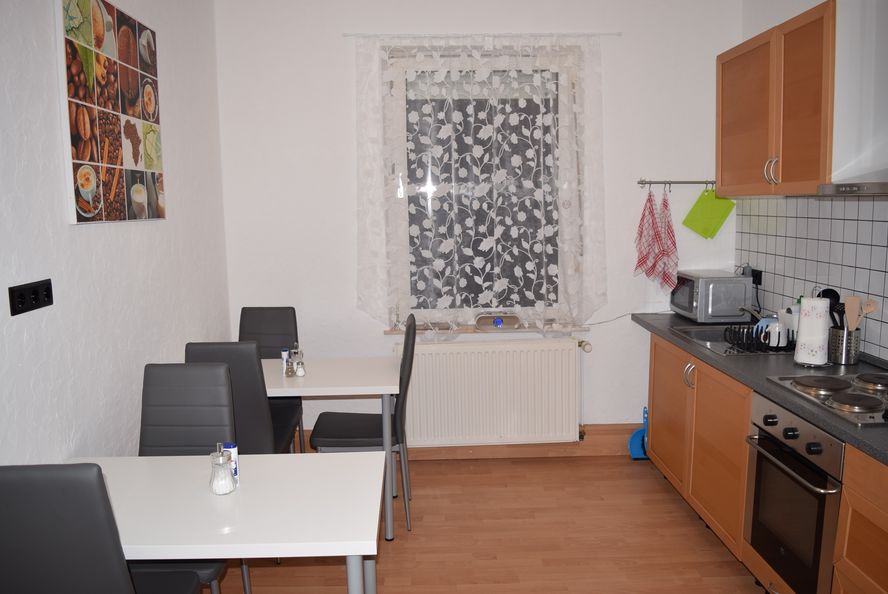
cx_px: 444
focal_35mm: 27
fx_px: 666
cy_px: 297
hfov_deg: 67.3
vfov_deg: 48.0
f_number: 3.5
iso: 200
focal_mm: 18
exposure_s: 1/60
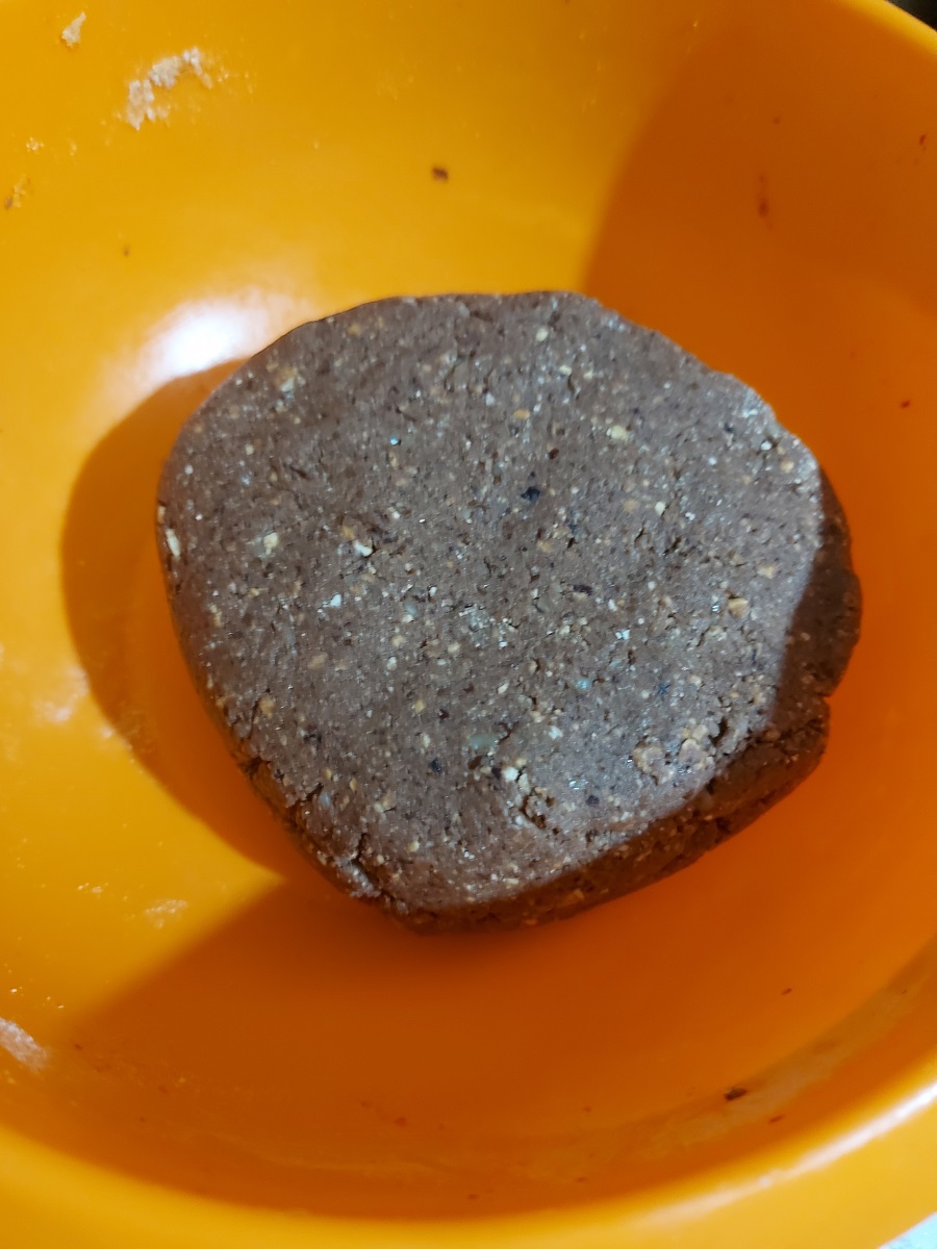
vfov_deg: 71.6
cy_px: 624
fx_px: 866
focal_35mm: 24
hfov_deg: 56.8
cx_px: 468
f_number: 1.8
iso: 500
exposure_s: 1/20
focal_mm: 5.23
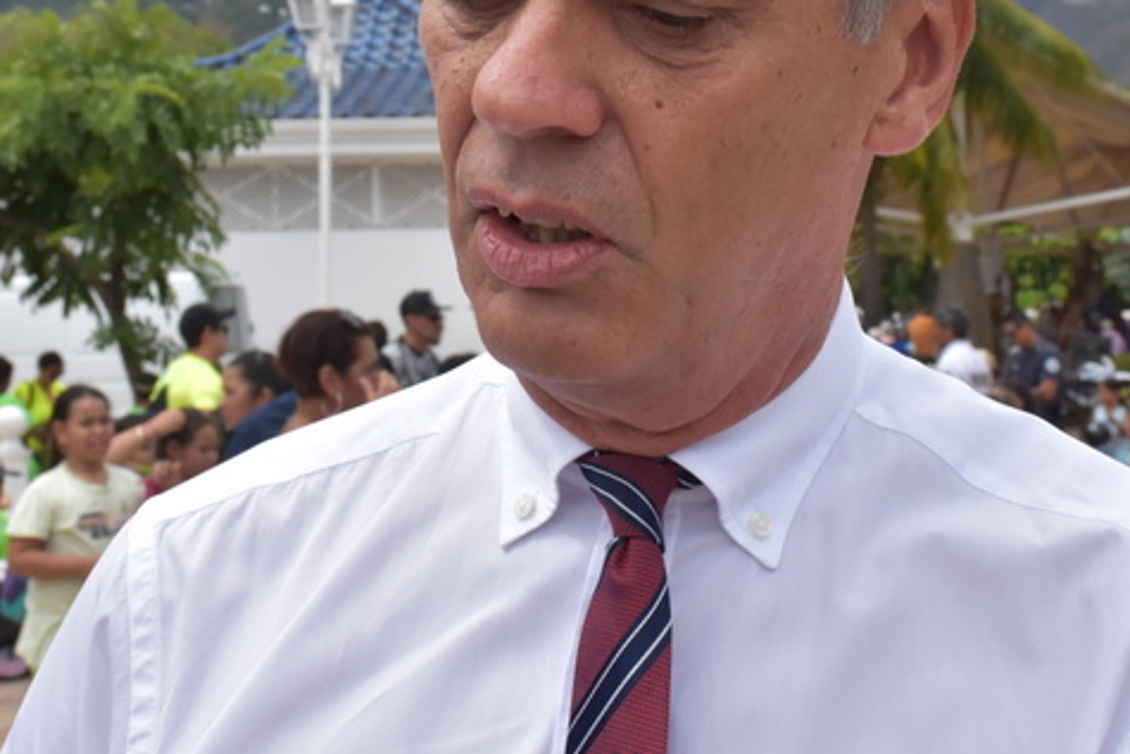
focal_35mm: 96
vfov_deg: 14.2
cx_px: 576
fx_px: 3014
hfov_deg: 21.2
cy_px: 181
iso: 800
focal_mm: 38
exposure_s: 1/800
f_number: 14
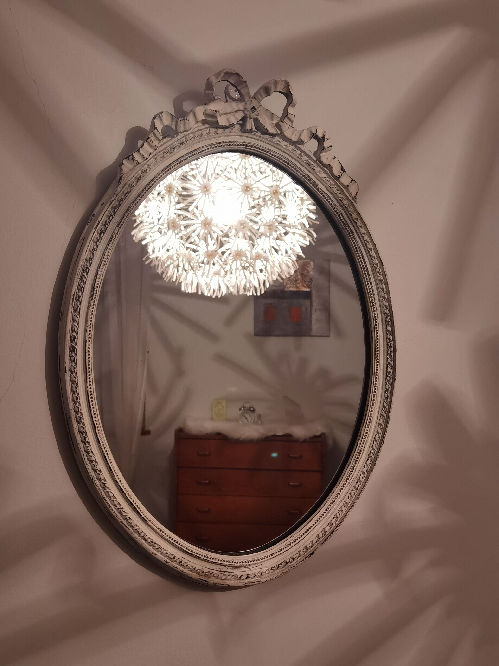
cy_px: 333
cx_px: 250
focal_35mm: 35
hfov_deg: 40.7
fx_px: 673
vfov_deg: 52.6
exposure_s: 1/50
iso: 320
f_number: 1.9
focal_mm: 6.71
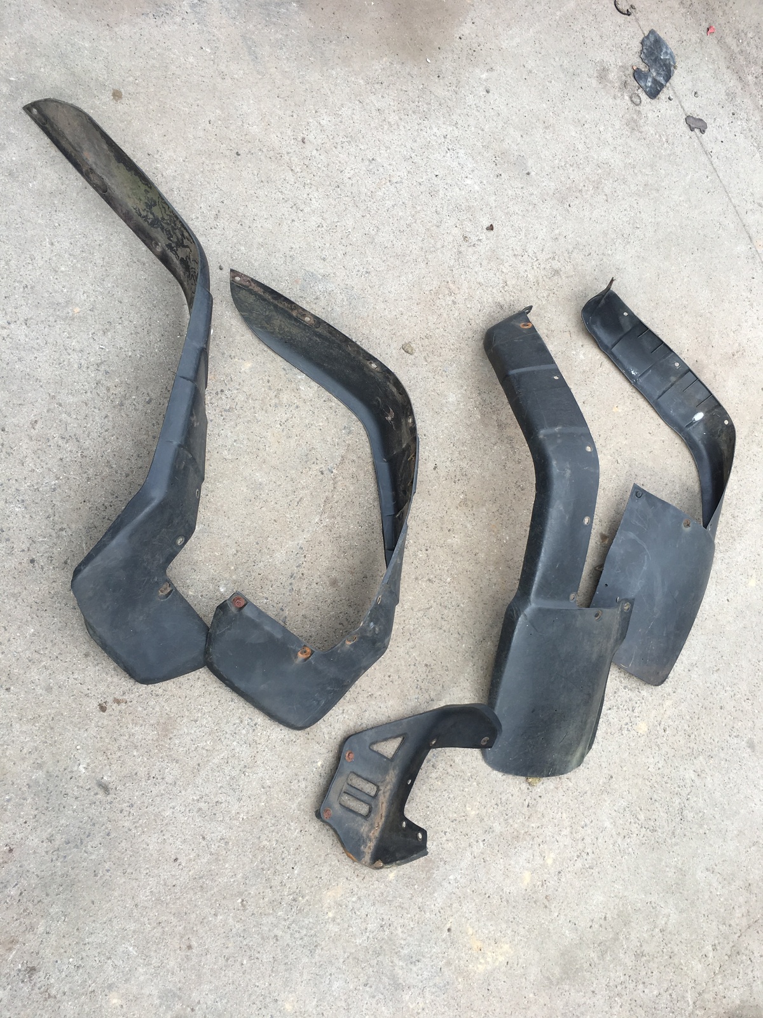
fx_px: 852
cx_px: 382
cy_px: 509
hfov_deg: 48.2
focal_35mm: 29
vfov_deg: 61.7
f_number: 2.2
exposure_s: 1/379
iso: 25
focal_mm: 4.15
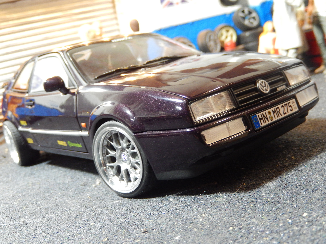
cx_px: 163
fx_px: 424
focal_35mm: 45
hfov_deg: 42.1
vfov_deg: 32.2
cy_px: 122
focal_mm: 8.1
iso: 500
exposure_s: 1/8
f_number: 4.3
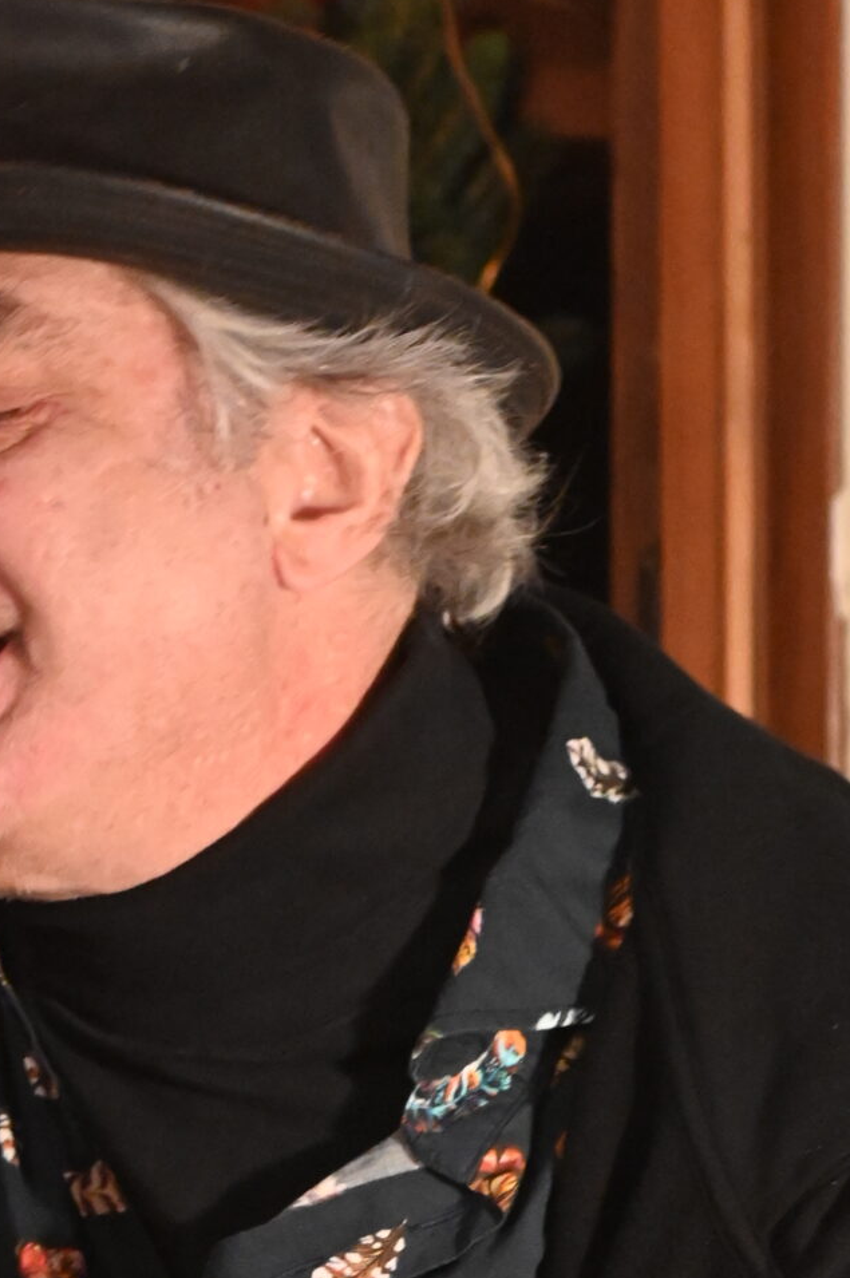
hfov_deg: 3.3
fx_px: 14936
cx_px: 74
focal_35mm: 421
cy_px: 1373
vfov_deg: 4.9
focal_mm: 105
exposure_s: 1/50
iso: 5000
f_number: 4
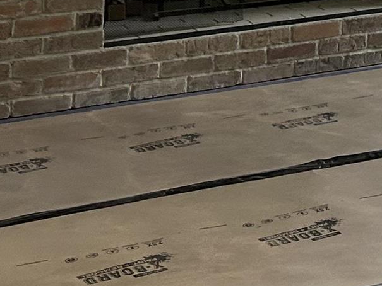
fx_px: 1457
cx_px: 540
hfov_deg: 14.1
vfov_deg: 10.1
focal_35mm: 132
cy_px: -342
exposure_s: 1/86
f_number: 1.5
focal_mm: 5.7
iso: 125
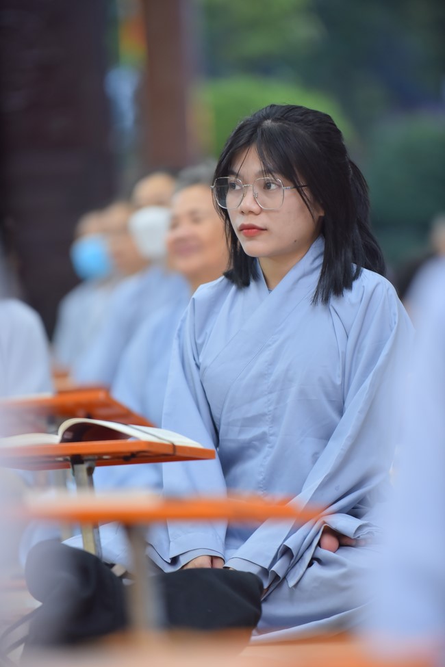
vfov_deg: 10.3
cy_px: 334
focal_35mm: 200
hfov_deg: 6.9
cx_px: 222
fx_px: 3708
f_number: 2.8
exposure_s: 1/60
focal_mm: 200
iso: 640
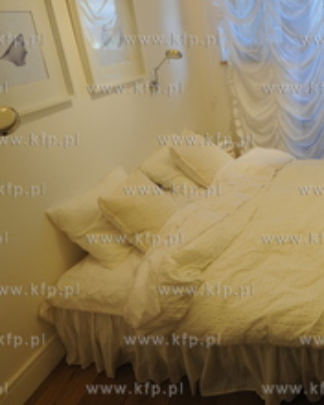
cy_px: 164
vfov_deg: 60.0
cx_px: 271
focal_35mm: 29
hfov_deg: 46.6
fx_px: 348
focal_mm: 17
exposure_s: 1/160
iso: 800
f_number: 4.5
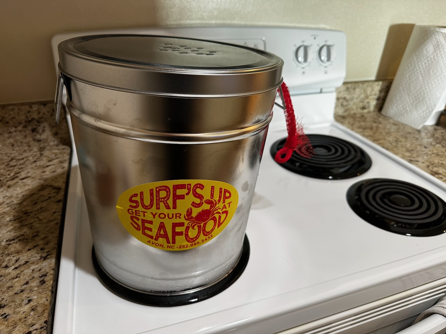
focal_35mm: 24
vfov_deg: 56.8
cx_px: 223
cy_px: 167
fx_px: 309
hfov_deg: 71.6
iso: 200
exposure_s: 1/60
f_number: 1.78
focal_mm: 6.86
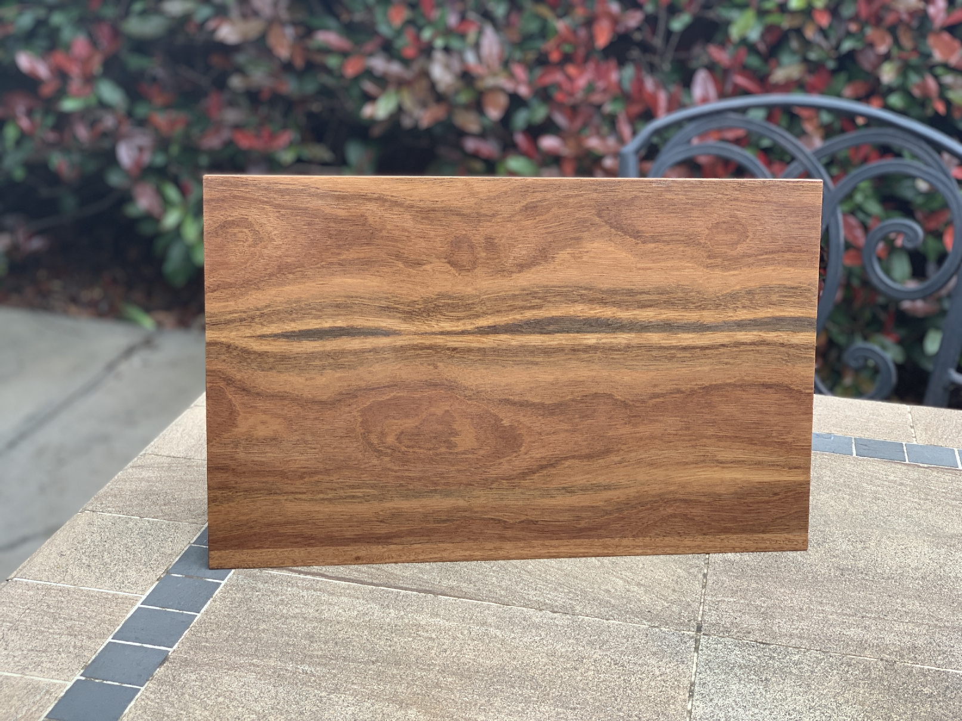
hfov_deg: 36.8
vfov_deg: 28.0
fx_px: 1445
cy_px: 360
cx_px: 481
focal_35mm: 52
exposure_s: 1/122
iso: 16
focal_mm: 6
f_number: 2.4
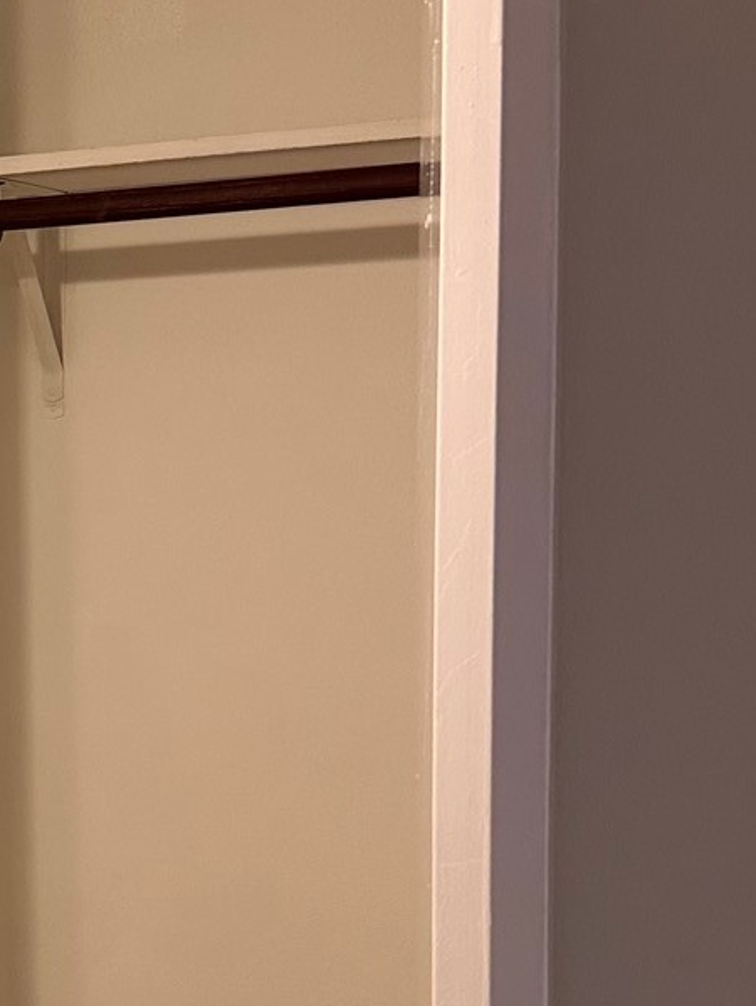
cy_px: 734
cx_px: -353
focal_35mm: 82
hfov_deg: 16.5
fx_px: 2385
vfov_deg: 23.6
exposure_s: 1/60
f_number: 1.78
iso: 200
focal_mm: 6.86
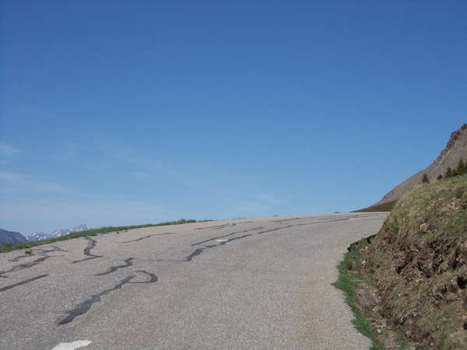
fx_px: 809
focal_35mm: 60
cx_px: 234
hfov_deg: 32.2
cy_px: 175
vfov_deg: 24.4
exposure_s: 1/320
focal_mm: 8.5
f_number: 8
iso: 80
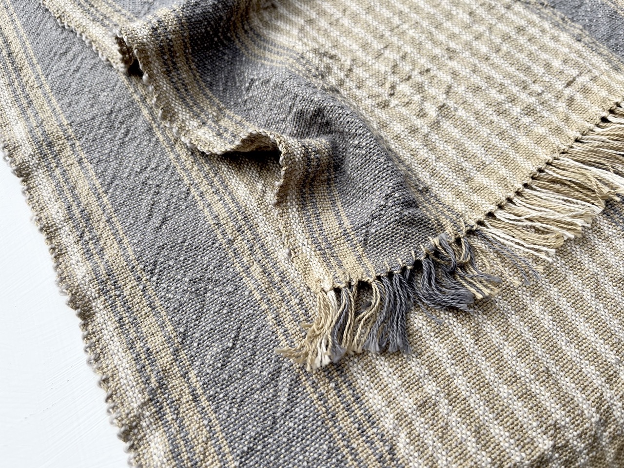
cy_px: 234
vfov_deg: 53.1
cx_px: 312
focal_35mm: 26
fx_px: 469
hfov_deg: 67.3
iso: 50
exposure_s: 1/3745
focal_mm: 5.1
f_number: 1.6
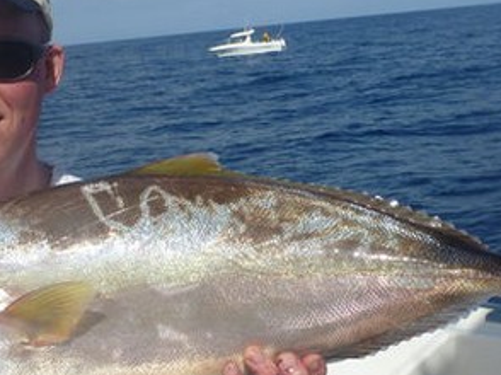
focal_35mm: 60
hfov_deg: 32.2
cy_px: 203
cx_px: 235
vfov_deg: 24.4
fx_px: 868
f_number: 10
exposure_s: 1/200
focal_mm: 4.9
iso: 100
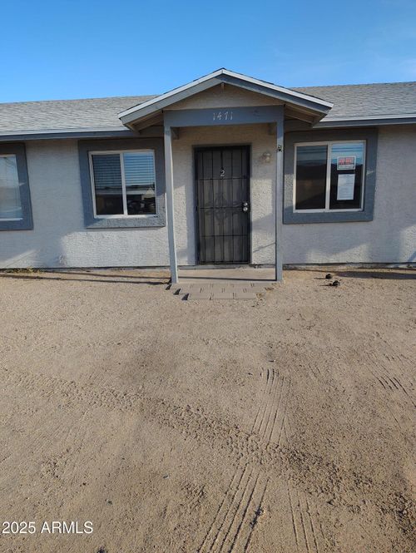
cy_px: 276
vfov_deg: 71.5
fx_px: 384
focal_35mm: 24
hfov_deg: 56.9
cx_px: 208
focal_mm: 5.56
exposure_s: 1/594
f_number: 1.8
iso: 100
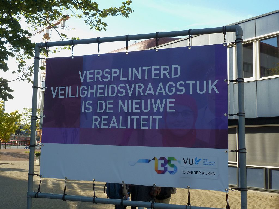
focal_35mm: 42
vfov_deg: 34.3
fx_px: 338
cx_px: 140
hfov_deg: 44.8
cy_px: 104
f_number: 4
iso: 160
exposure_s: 1/250
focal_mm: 6.9
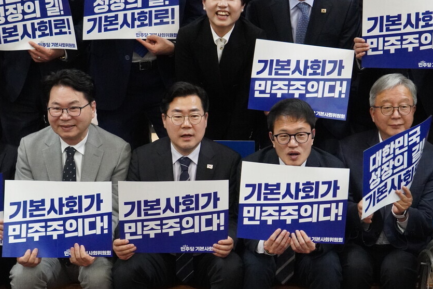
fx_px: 1106
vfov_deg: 14.9
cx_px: 296
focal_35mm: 92
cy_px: 145
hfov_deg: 22.0
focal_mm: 40
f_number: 5.6
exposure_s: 1/160
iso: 6400
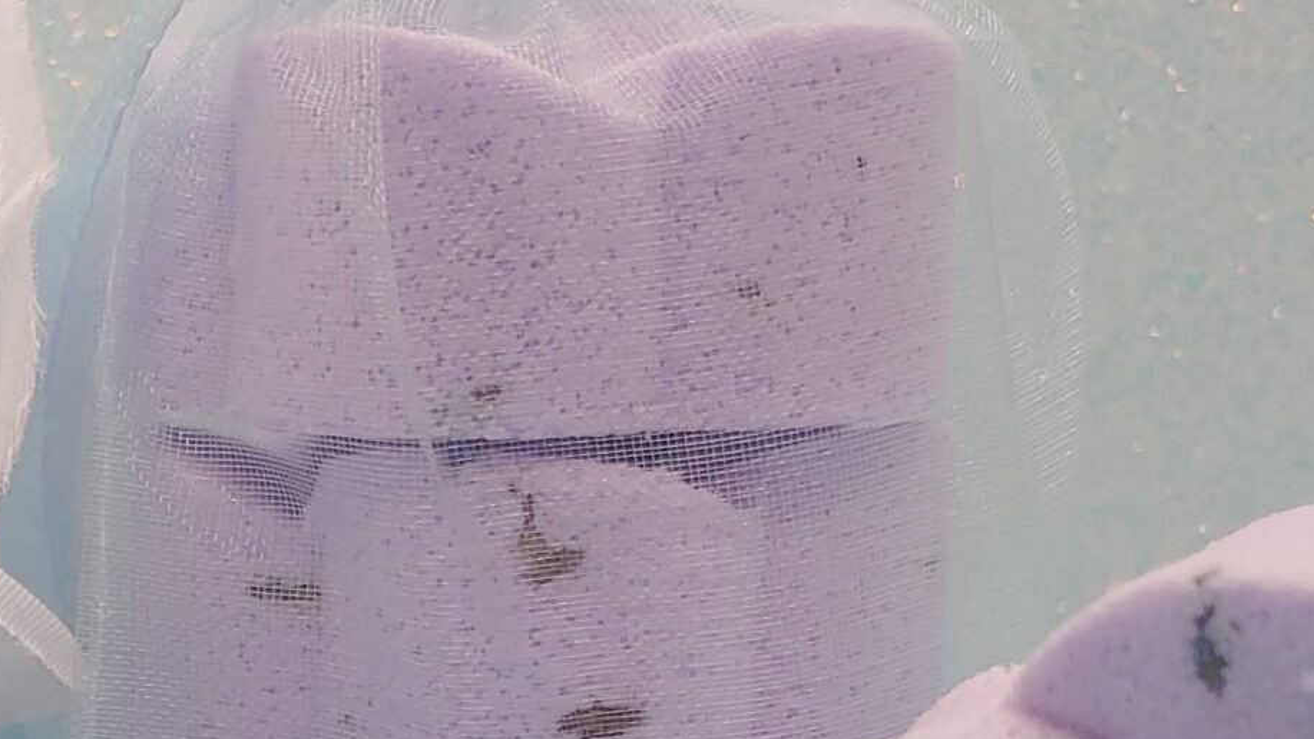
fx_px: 2648
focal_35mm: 76
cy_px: 985
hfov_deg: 25.6
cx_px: -171
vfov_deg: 15.1
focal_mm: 4.23
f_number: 1.5
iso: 50
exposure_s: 1/120
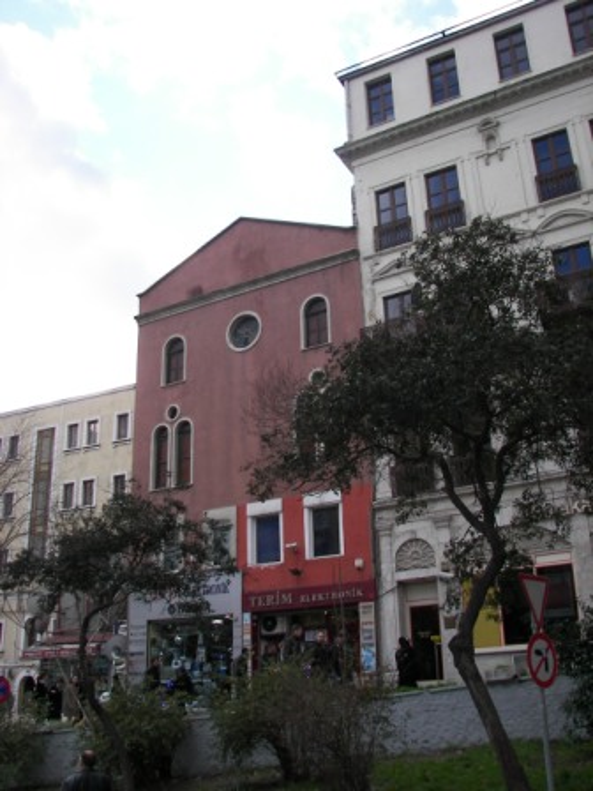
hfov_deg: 39.7
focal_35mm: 36
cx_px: 296
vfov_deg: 51.4
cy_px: 396
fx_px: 822
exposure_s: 1/320
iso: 50
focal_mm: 6
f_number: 2.8
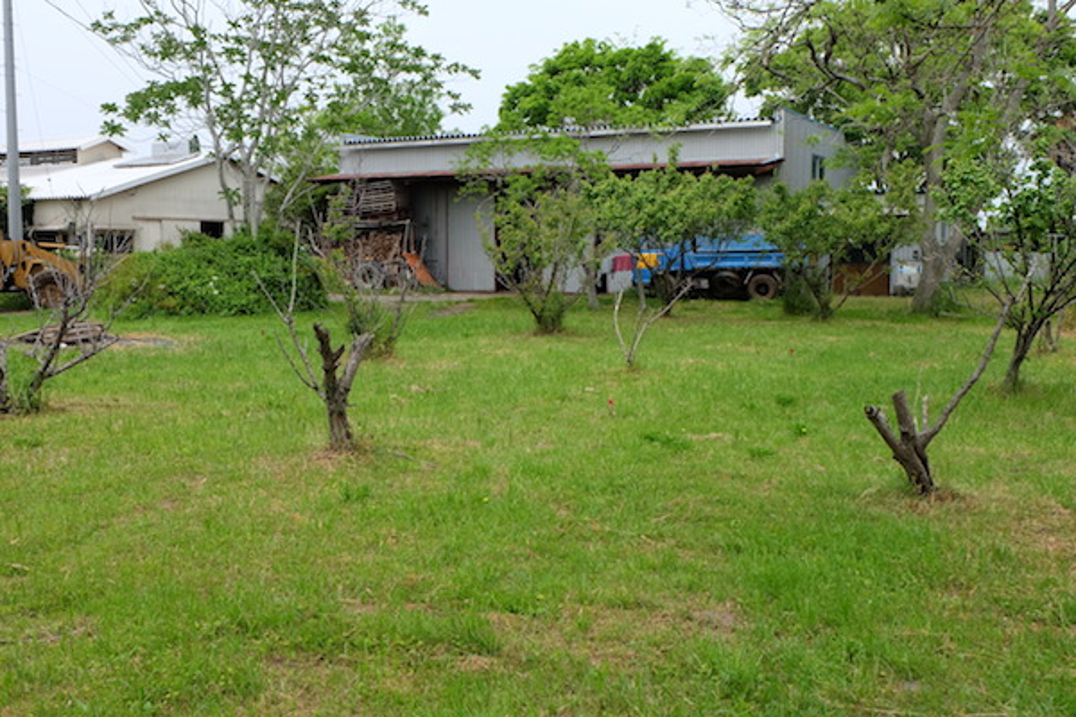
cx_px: 538
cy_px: 358
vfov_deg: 37.9
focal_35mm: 35
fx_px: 1046
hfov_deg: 54.4
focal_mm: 23.2
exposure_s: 1/420
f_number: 9
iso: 400
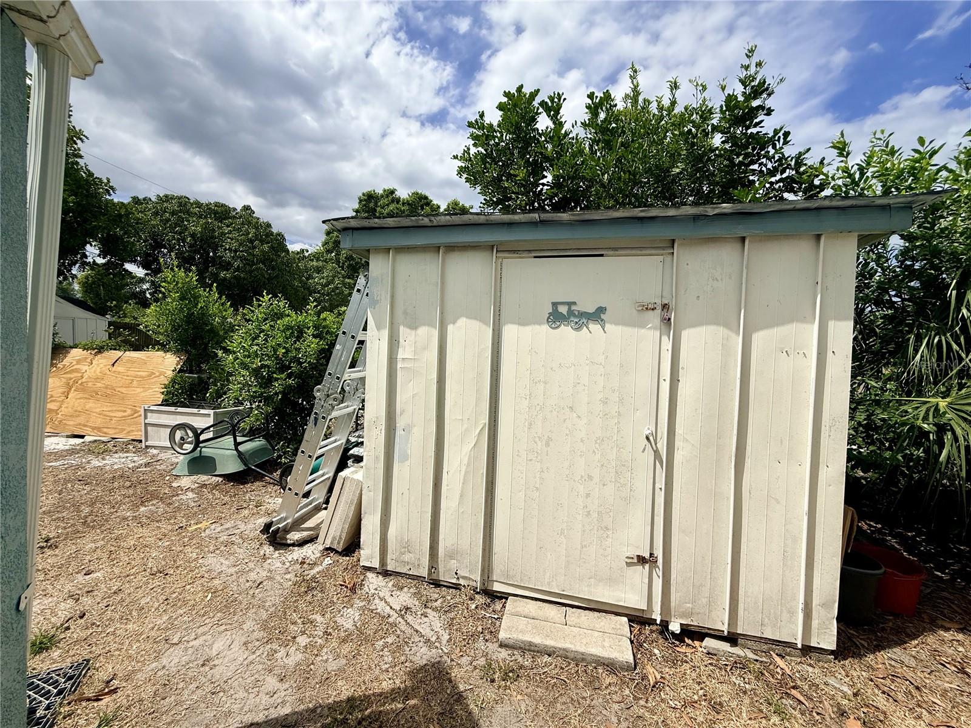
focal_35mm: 14
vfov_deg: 85.7
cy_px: 364
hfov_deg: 102.1
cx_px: 486
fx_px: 393
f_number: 2.2
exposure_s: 1/5155
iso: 50
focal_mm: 2.22
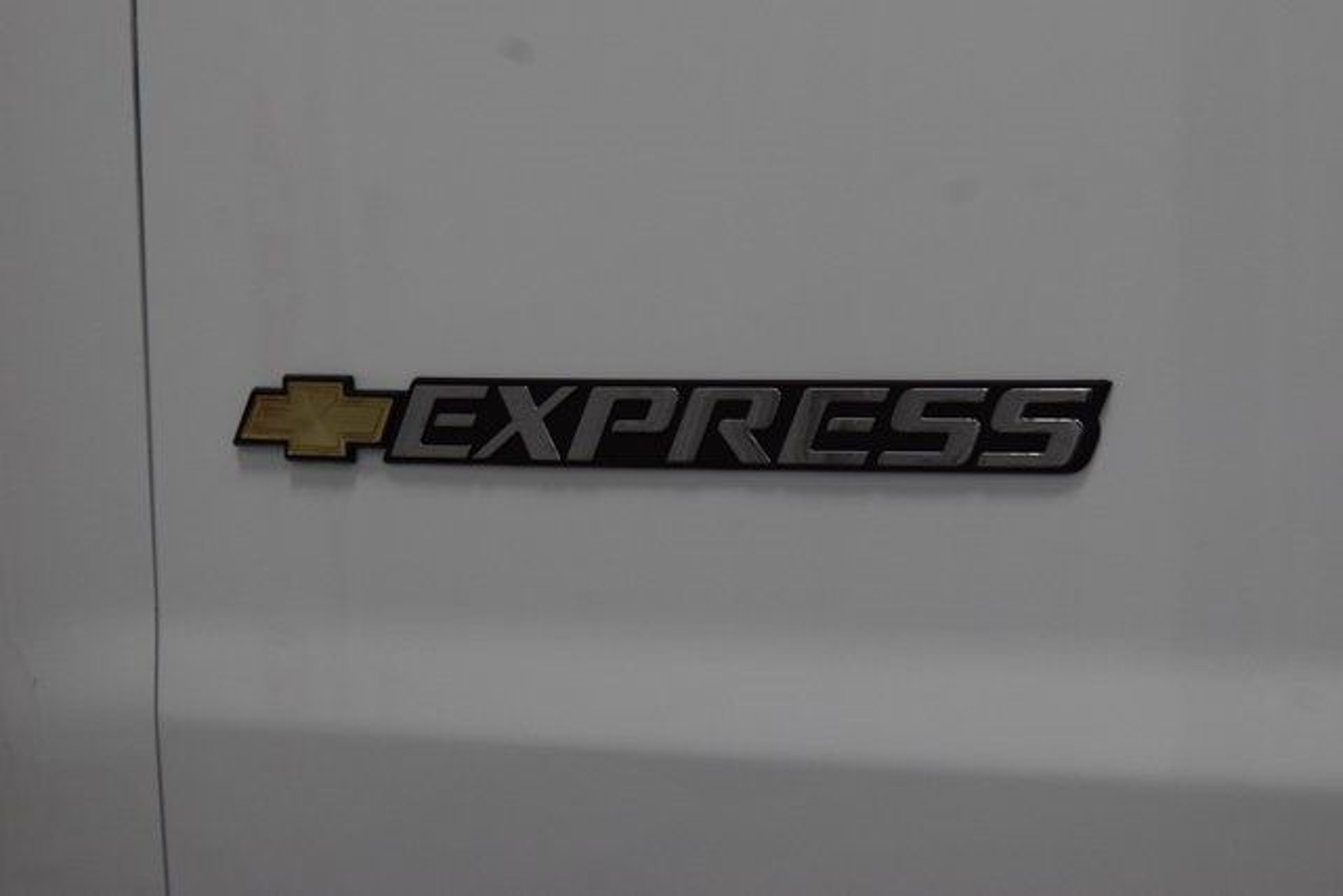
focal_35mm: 105
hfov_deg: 19.5
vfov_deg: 13.0
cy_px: 448
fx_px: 3918
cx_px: 672
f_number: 8
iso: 1600
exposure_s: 1/125
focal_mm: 70
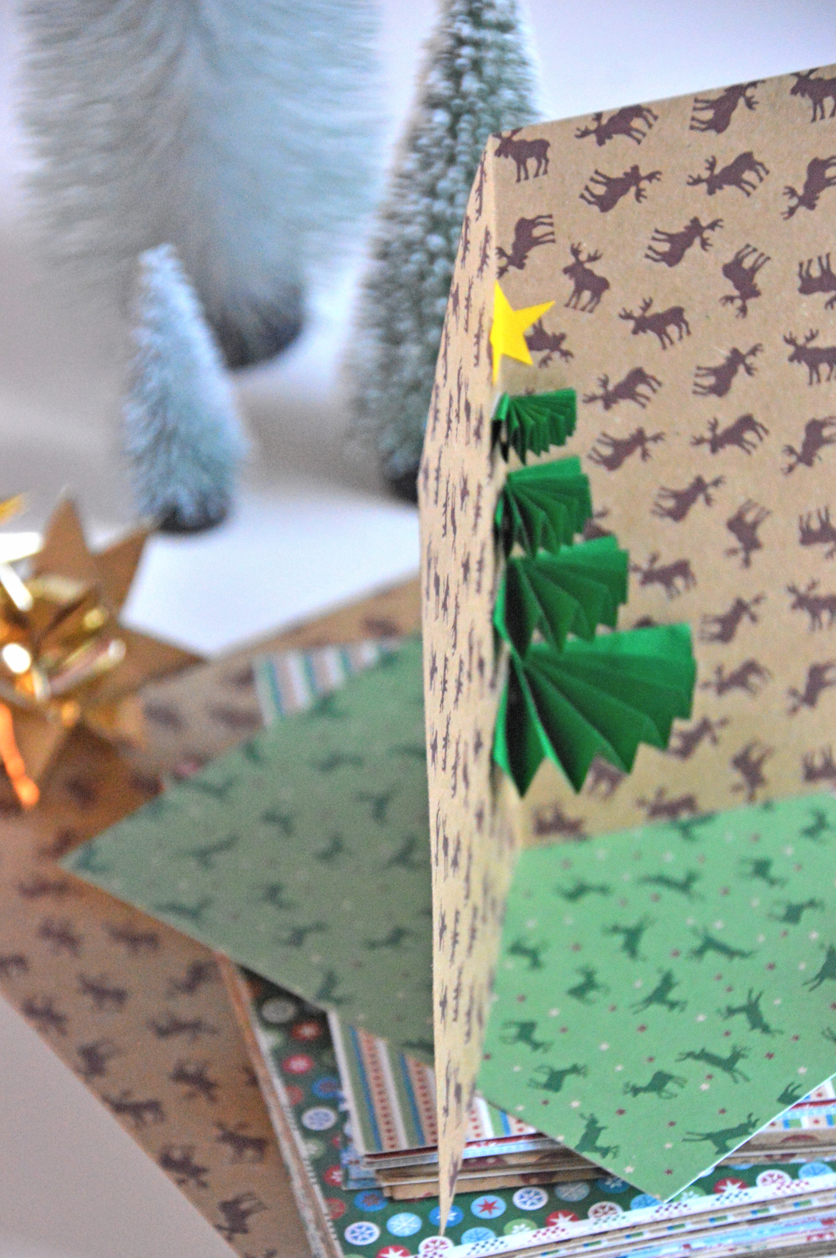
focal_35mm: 170
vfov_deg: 12.1
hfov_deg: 8.1
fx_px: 5932
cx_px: 420
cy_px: 645
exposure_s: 1/50
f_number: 6
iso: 3200
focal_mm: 110
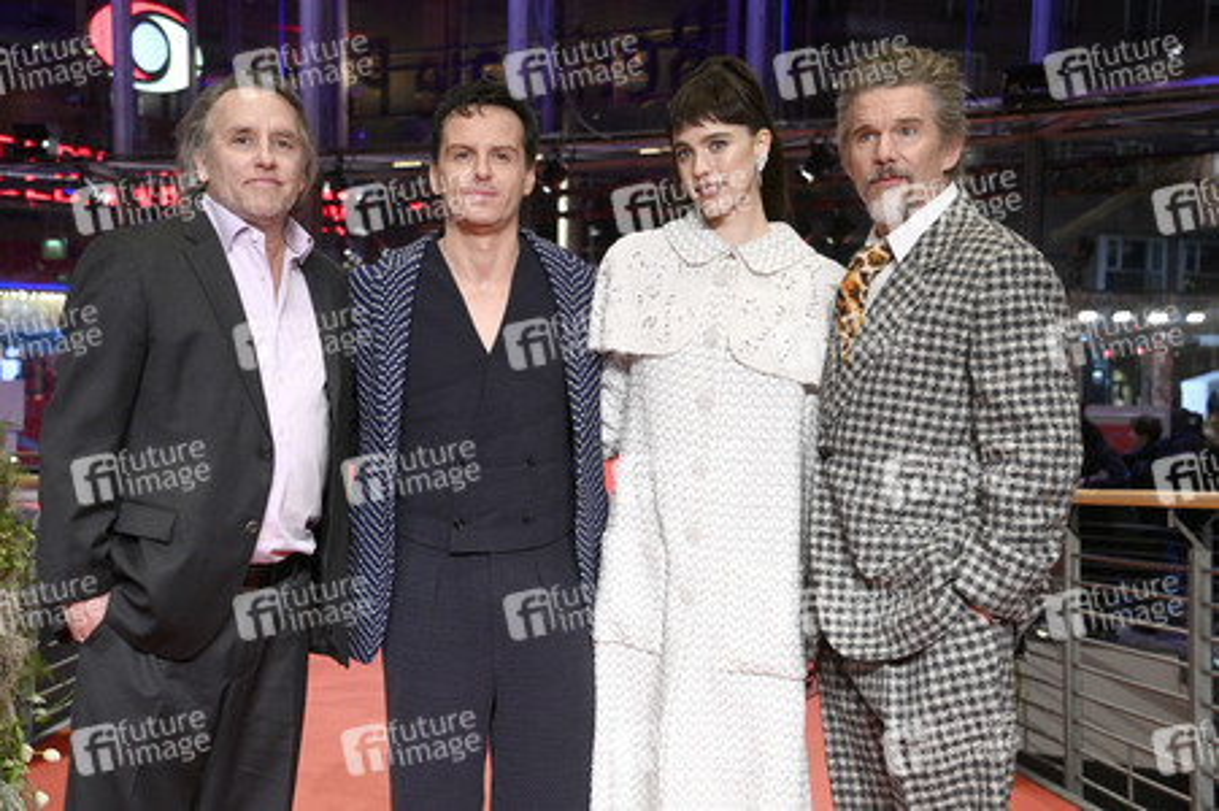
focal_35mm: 62
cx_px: 610
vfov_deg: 21.9
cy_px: 406
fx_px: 2098
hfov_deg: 32.4
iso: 5000
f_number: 5.6
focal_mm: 62
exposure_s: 1/200
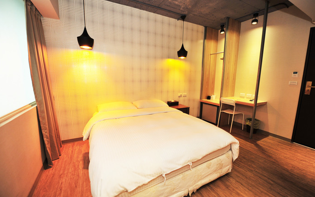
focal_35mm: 15
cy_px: 98
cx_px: 164
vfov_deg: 74.8
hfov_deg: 101.4
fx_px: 129
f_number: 2.8
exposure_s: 1/100
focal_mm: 14
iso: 400
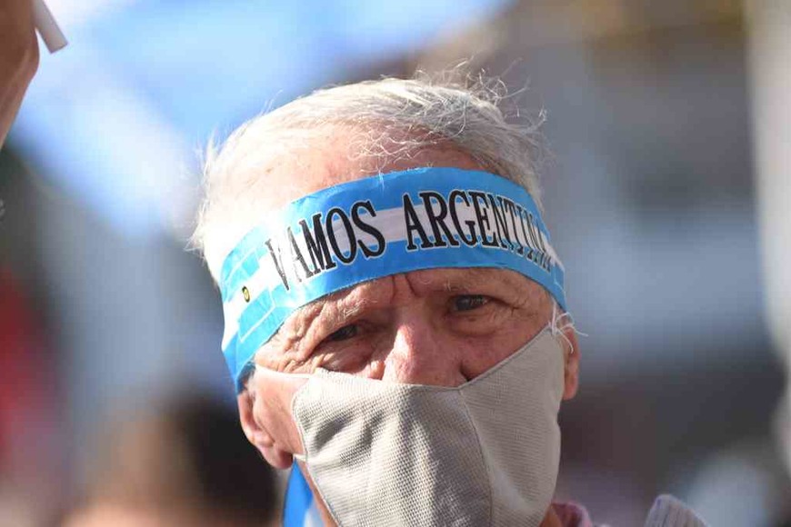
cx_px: 396
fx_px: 6591
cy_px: 264
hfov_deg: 6.9
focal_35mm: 300
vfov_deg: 4.6
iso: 200
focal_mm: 200
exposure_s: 1/640
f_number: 4
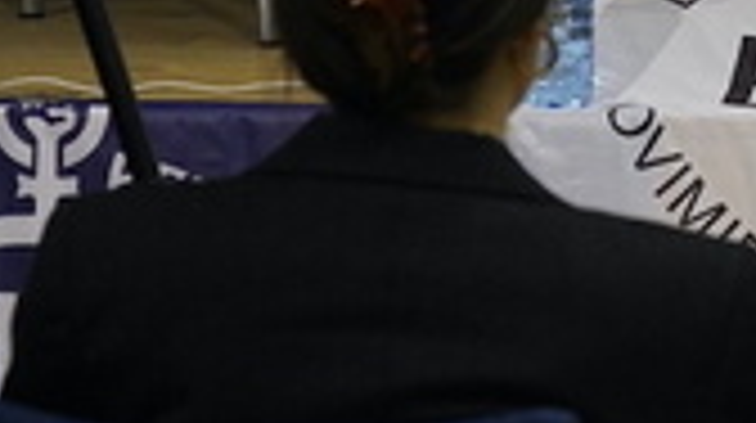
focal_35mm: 286
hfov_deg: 7.3
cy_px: -461
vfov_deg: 4.2
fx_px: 5726
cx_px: 1390
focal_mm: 63
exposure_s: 1/160
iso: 2500
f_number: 5.6
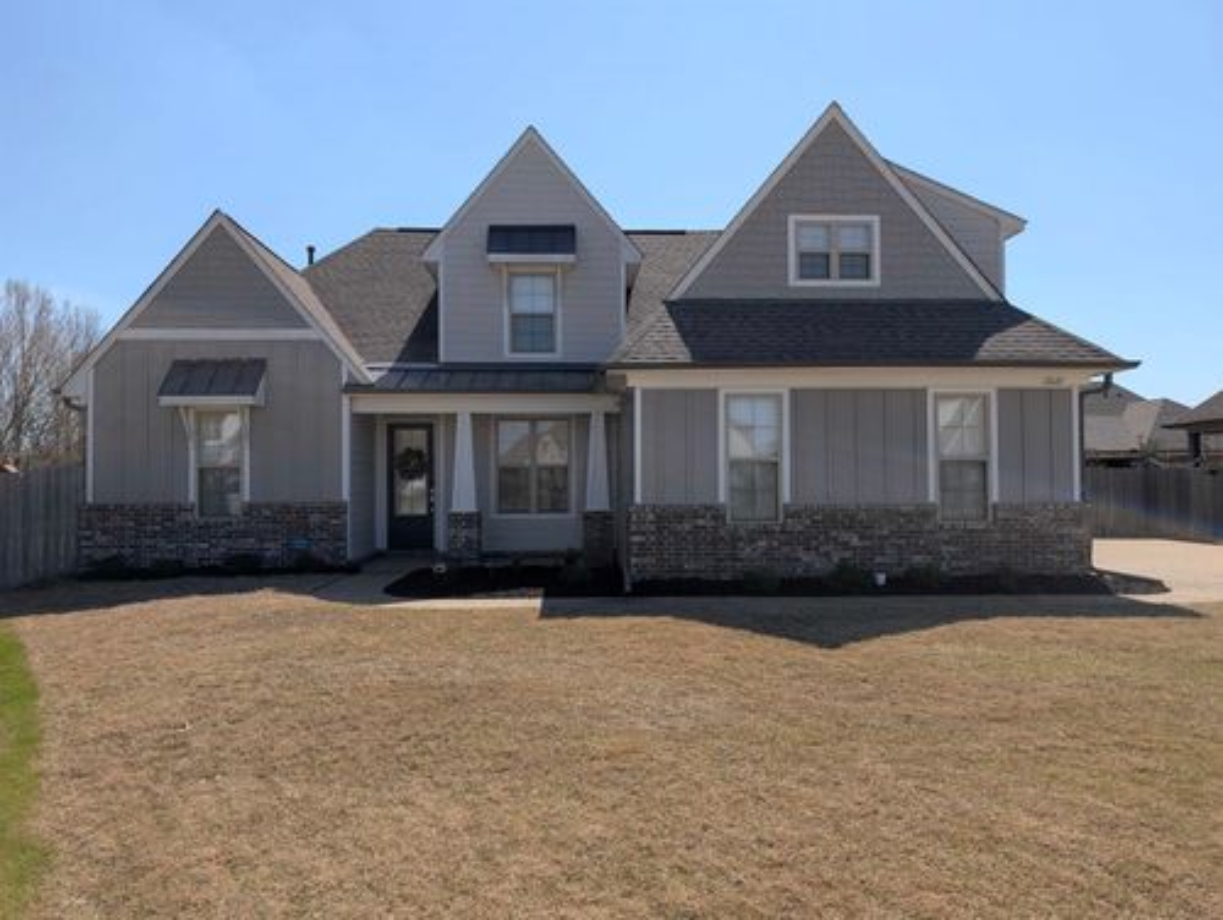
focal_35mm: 24
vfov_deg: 56.9
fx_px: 849
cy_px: 460
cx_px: 612
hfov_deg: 71.5
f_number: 1.68
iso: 23
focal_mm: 6.9
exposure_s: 1/1134
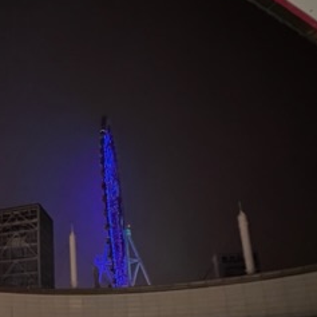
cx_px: 27
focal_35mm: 31
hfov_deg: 46.9
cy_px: 263
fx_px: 321
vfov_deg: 48.8
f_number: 1.8
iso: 1000
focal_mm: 1.57
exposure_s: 1/33
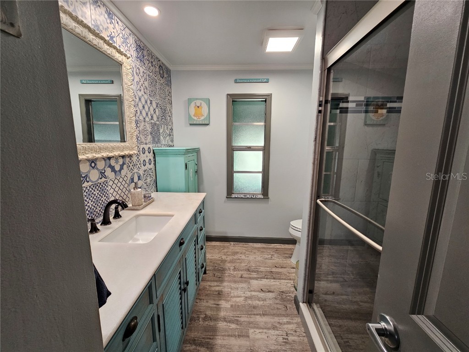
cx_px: 234
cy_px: 176
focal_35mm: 13
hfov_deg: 106.2
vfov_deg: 89.9
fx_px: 176
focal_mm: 2.2
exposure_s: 1/60
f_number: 2.2
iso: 160
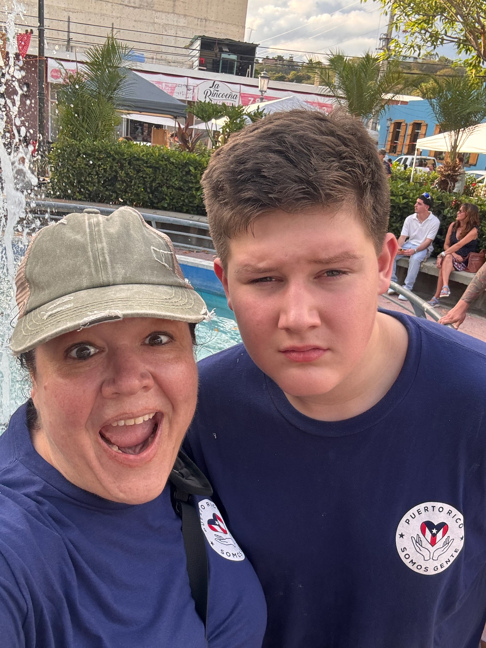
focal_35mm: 30
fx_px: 562
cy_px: 324
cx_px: 243
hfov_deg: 46.8
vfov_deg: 60.0
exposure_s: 1/121
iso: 25
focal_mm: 2.69
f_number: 1.9
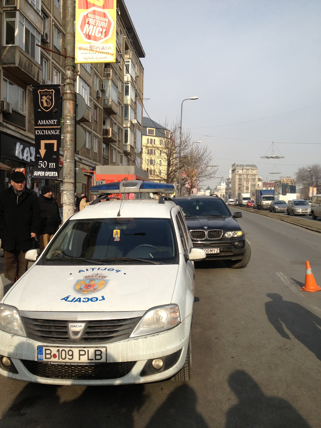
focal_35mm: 35
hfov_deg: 40.7
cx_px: 160
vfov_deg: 52.6
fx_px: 433
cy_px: 214
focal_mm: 4.28
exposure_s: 1/1905
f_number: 2.4
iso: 50
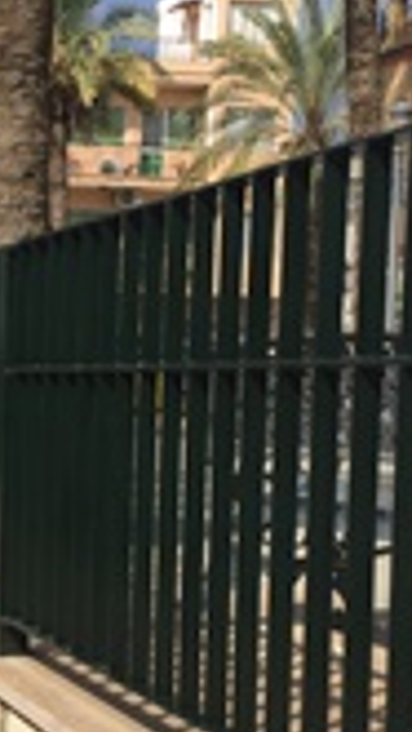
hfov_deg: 13.5
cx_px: -133
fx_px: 1668
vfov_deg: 24.6
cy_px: 461
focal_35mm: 86
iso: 32
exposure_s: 1/2639
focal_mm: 4.15
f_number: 2.2
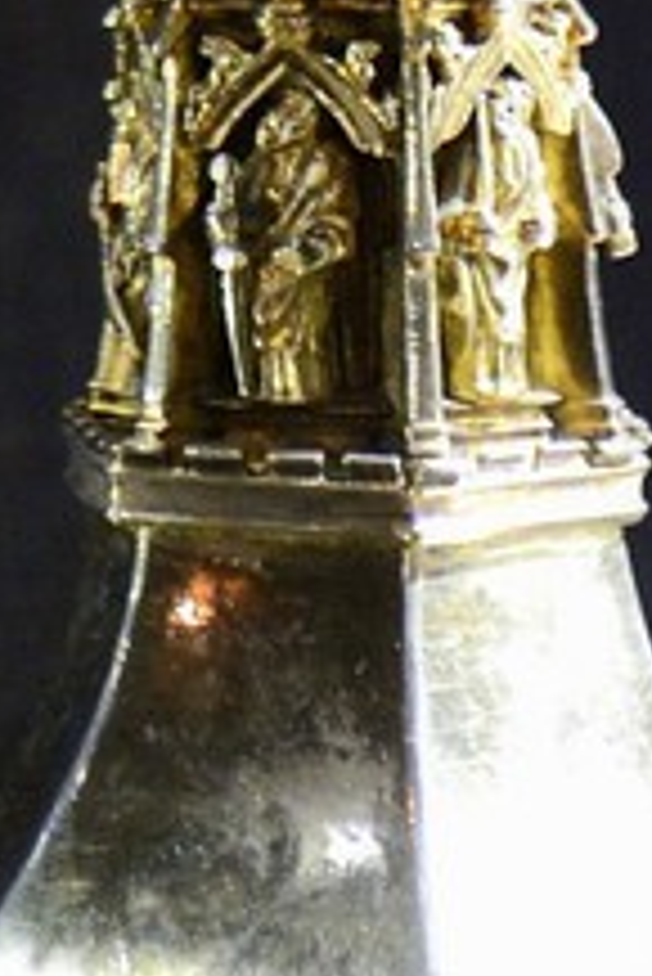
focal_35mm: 515
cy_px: -1880
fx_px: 13967
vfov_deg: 3.9
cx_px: -526
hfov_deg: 2.7
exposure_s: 1/60
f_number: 4
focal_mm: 70
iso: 1600
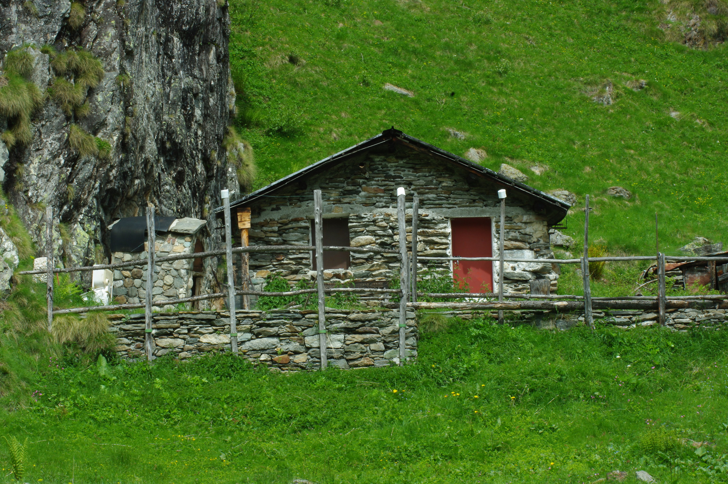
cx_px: 364
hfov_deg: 19.5
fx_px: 2121
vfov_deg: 13.0
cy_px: 242
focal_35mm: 105
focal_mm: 70
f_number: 32
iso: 100
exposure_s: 1/10
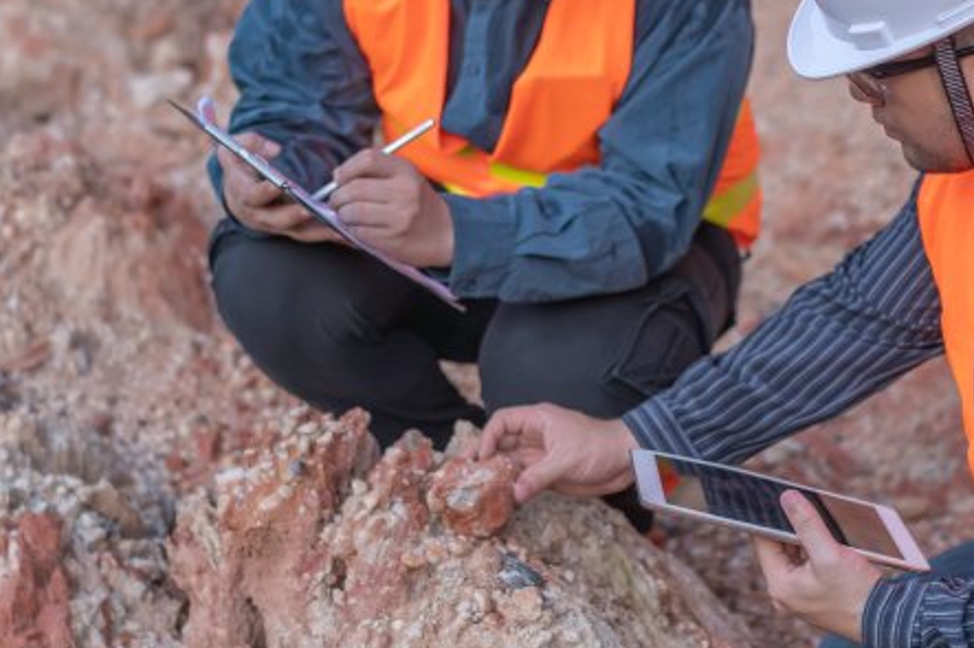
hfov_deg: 25.7
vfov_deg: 17.2
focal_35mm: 79
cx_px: 525
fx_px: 2136
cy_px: 232
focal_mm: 35
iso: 320
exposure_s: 1/125
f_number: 2.5
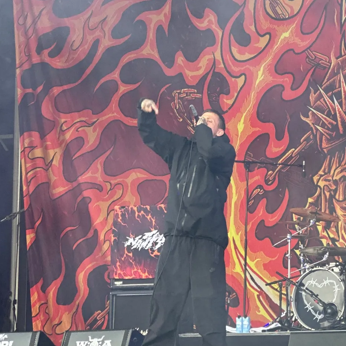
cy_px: 31
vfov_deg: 9.2
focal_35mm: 190
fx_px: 2149
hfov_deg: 9.2
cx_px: 256
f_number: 2.8
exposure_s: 1/121
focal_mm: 9
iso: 40
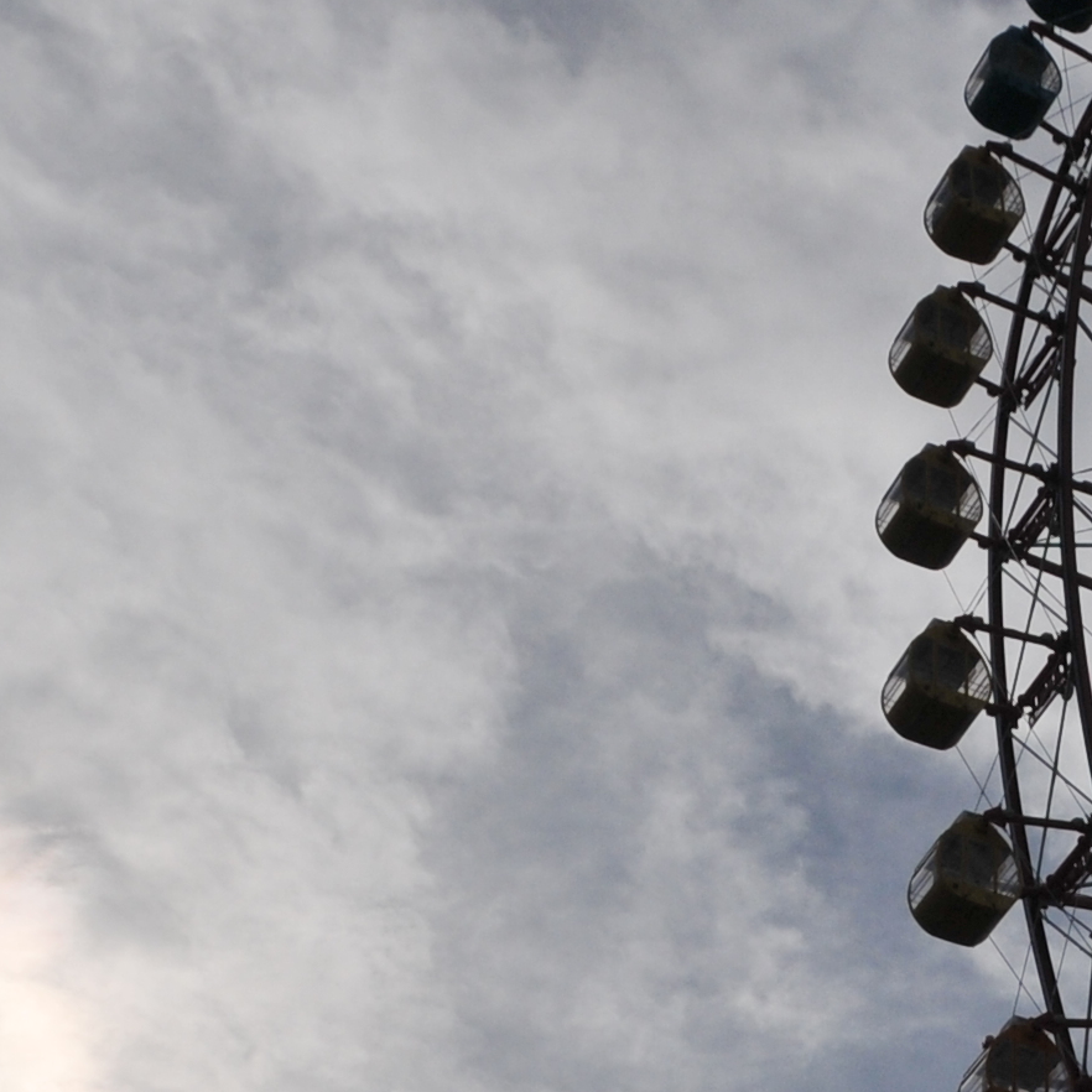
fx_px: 3533
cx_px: 1363
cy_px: 1518
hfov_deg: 16.7
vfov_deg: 16.4
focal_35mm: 99
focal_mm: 16
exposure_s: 1/6400
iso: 200
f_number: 5.6
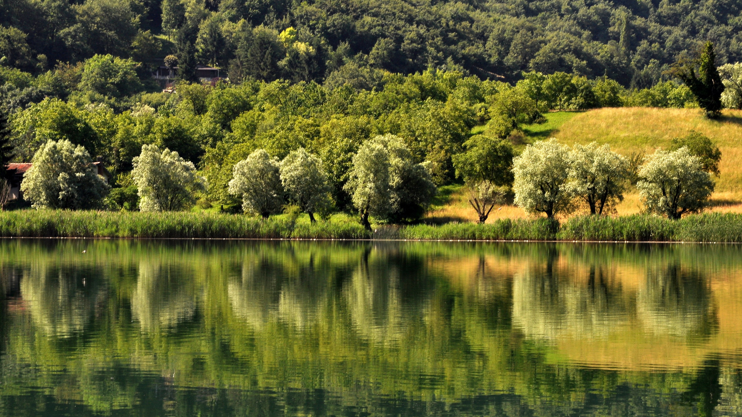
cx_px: 371
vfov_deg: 9.9
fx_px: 2420
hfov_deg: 17.4
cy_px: 235
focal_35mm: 123
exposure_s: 1/125
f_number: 18
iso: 200
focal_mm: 78
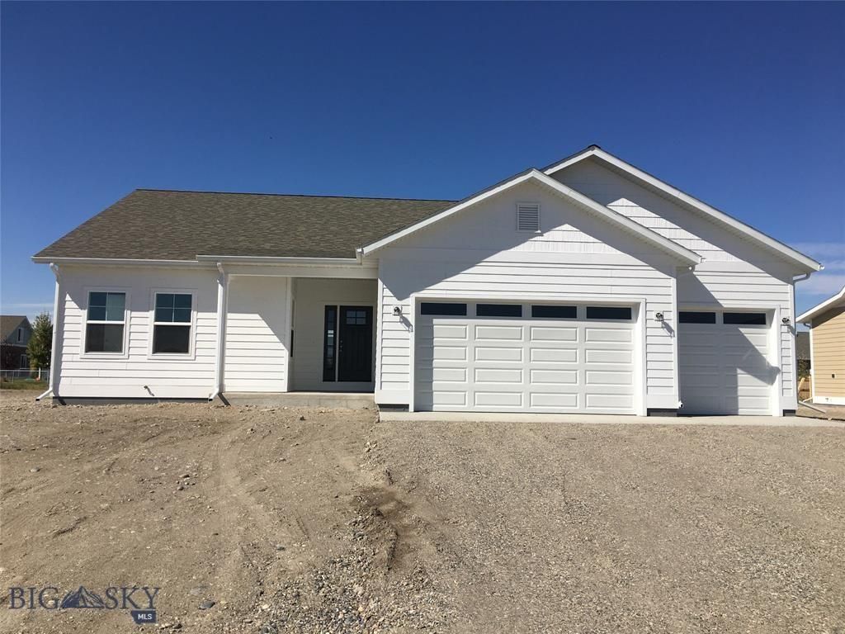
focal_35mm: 29
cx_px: 422
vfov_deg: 48.2
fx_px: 708
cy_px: 317
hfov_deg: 61.7
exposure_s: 1/3205
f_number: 2.2
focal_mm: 4.15
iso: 25
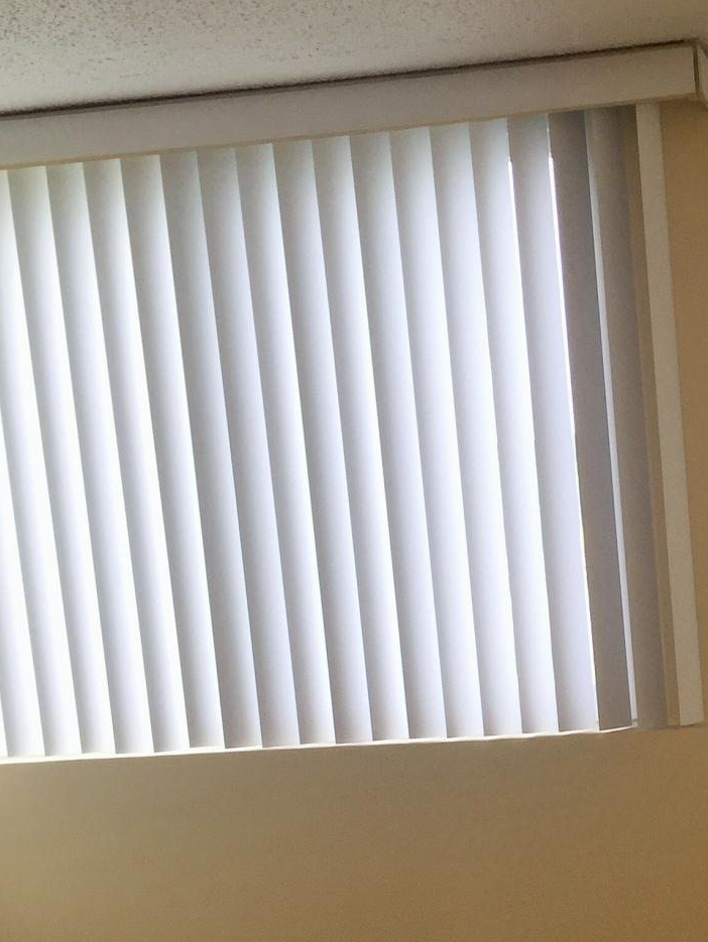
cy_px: 799
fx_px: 1690
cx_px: 705
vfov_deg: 30.2
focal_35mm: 62
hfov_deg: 22.8
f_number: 2.2
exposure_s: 1/40
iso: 32
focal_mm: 4.15
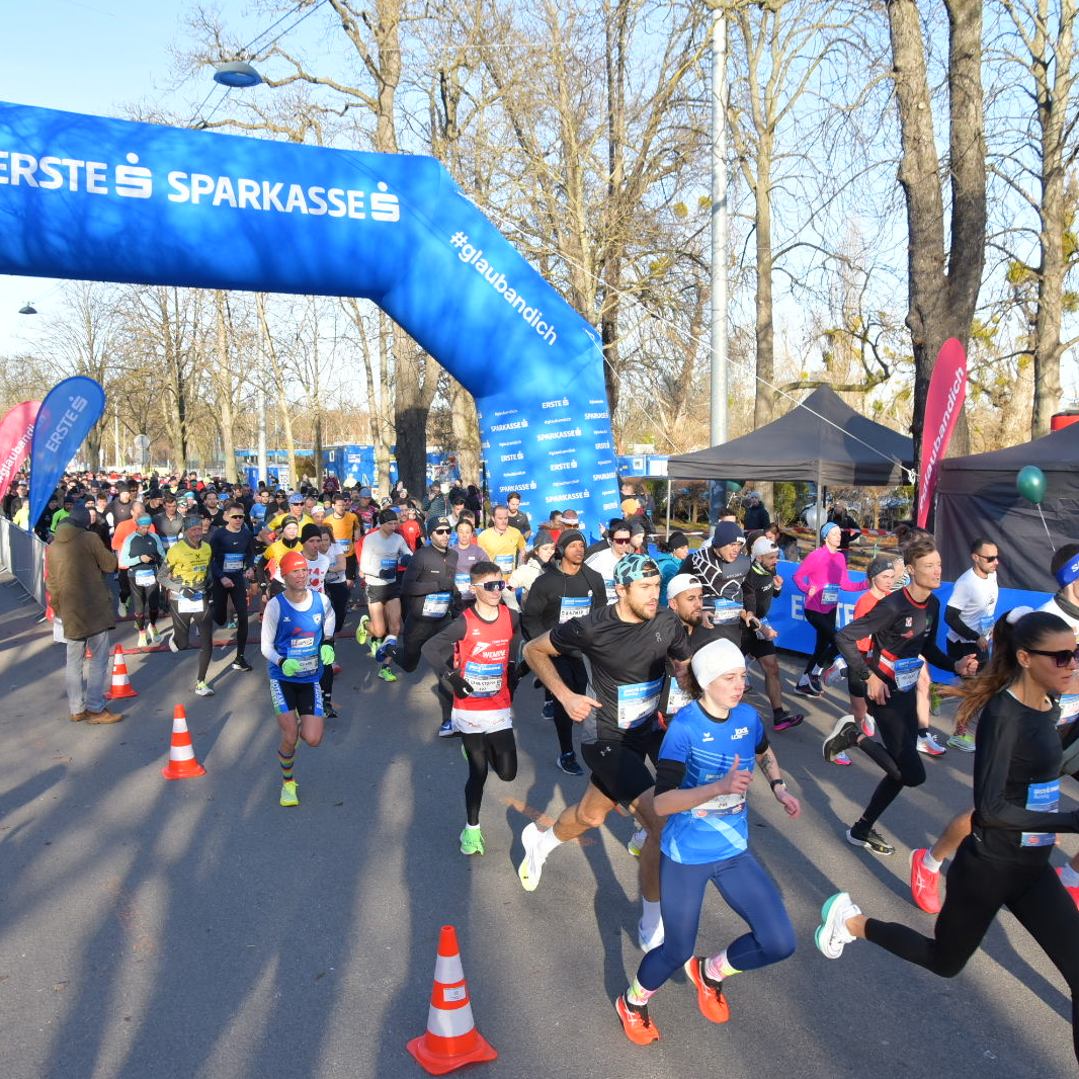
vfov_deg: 52.5
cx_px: 507
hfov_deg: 52.5
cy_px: 535
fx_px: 1093
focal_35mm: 31
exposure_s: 1/1000
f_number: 7.1
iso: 1000
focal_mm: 24
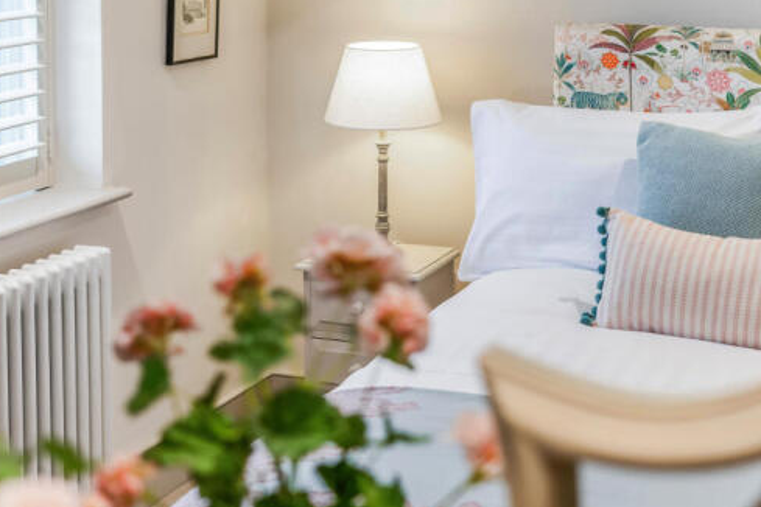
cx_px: 424
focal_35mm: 67
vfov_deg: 20.3
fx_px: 1416
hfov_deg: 30.1
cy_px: 211
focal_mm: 50
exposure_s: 1/80
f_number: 2.8
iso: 100
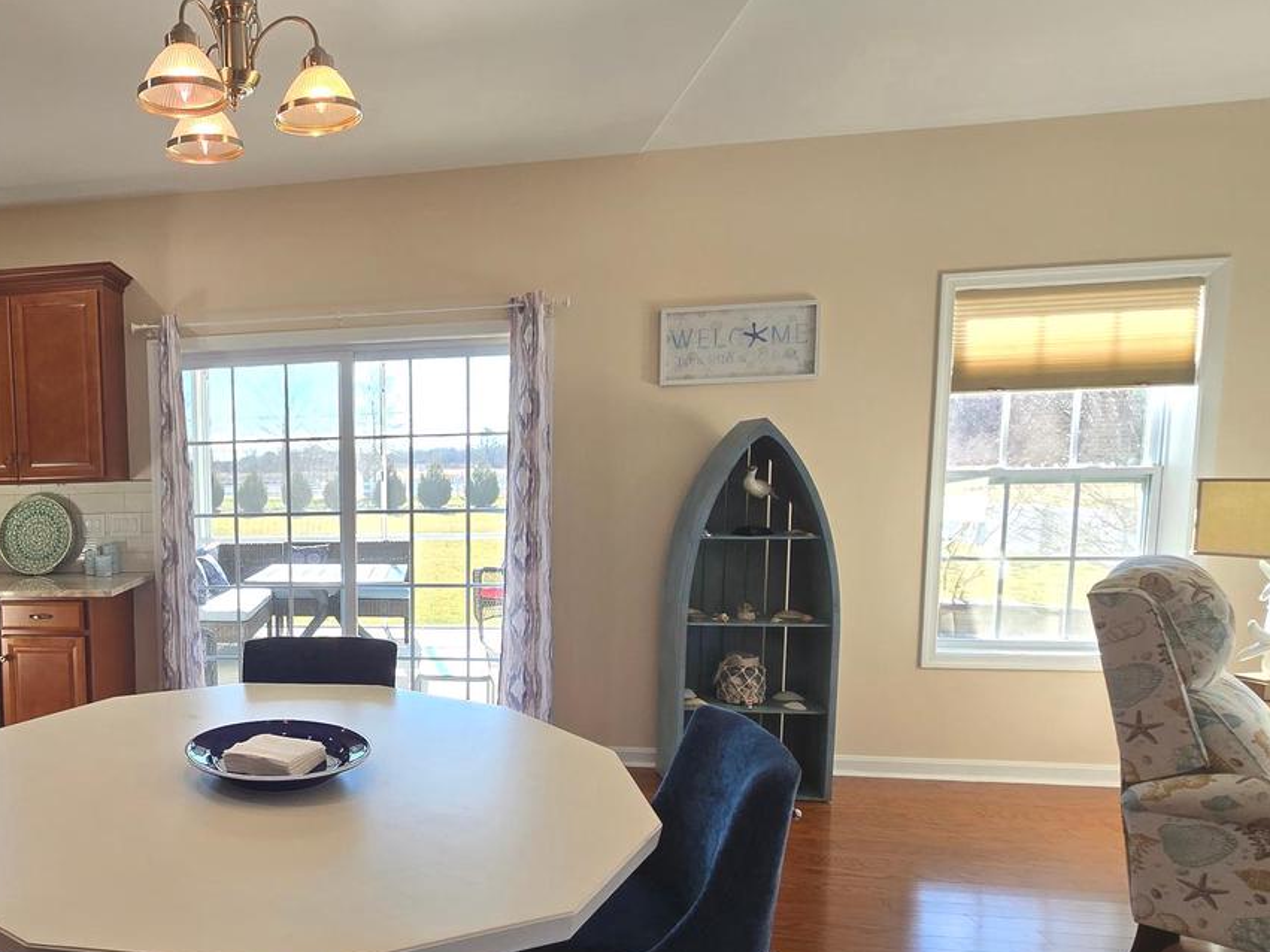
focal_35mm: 22
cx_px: 245
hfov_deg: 68.7
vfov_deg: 60.7
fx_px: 807
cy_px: 561
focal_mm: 2.2
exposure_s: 1/130
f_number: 2.2
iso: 50
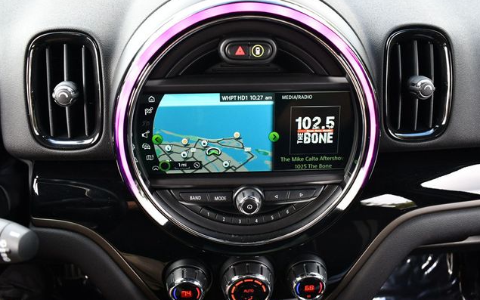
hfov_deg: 52.7
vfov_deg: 34.4
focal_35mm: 37
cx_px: 241
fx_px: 484
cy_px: 146
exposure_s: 1/250
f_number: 3.5
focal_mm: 18
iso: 800
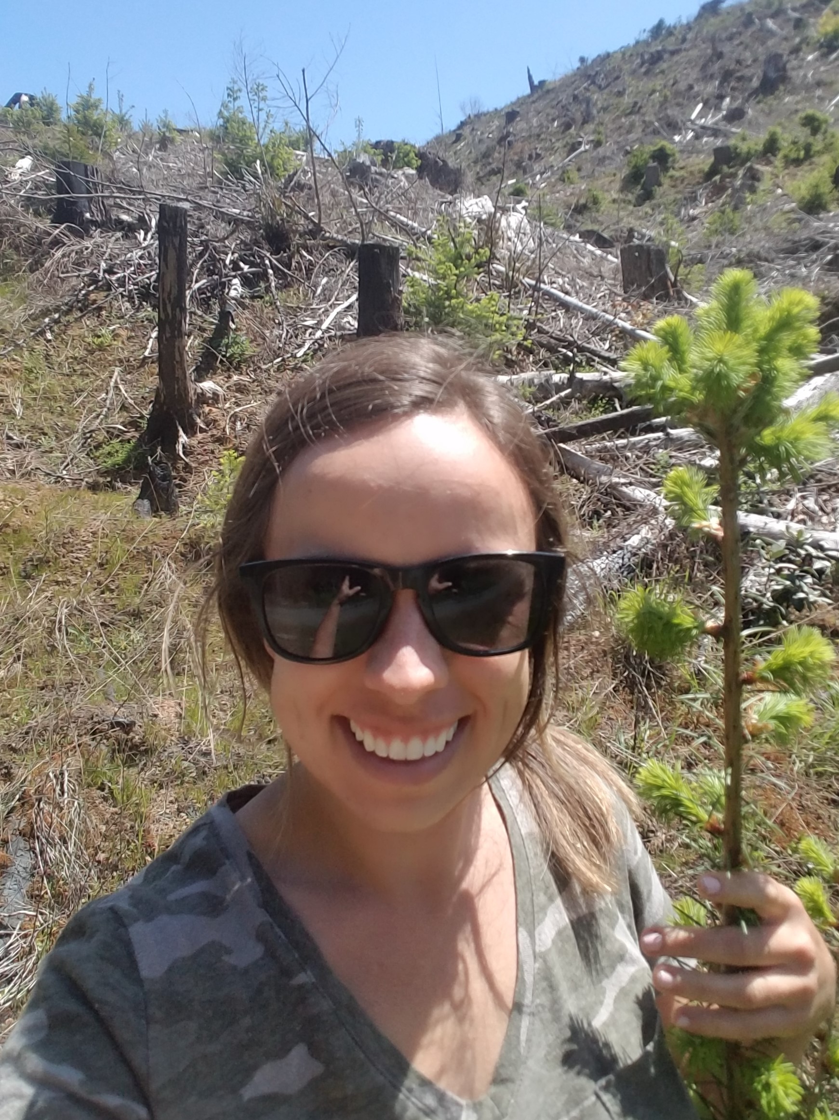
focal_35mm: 21
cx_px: 420
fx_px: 679
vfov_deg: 79.0
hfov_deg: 63.4
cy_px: 560
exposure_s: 1/1224
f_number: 1.7
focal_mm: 2.1
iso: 50
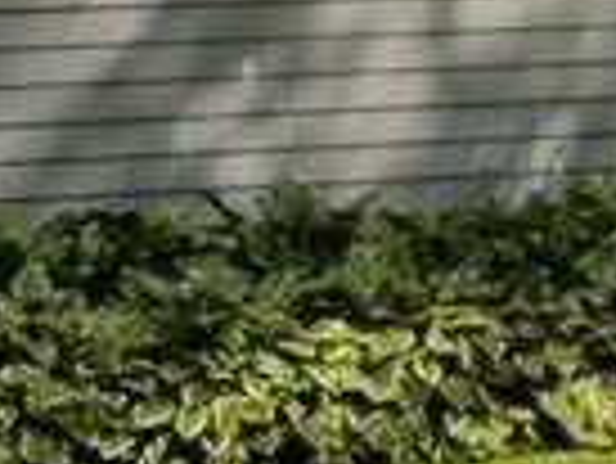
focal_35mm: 194
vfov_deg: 7.6
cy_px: -104
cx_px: 1322
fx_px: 3455
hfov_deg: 9.4
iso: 50
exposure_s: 1/1908
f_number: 1.7
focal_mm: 4.25
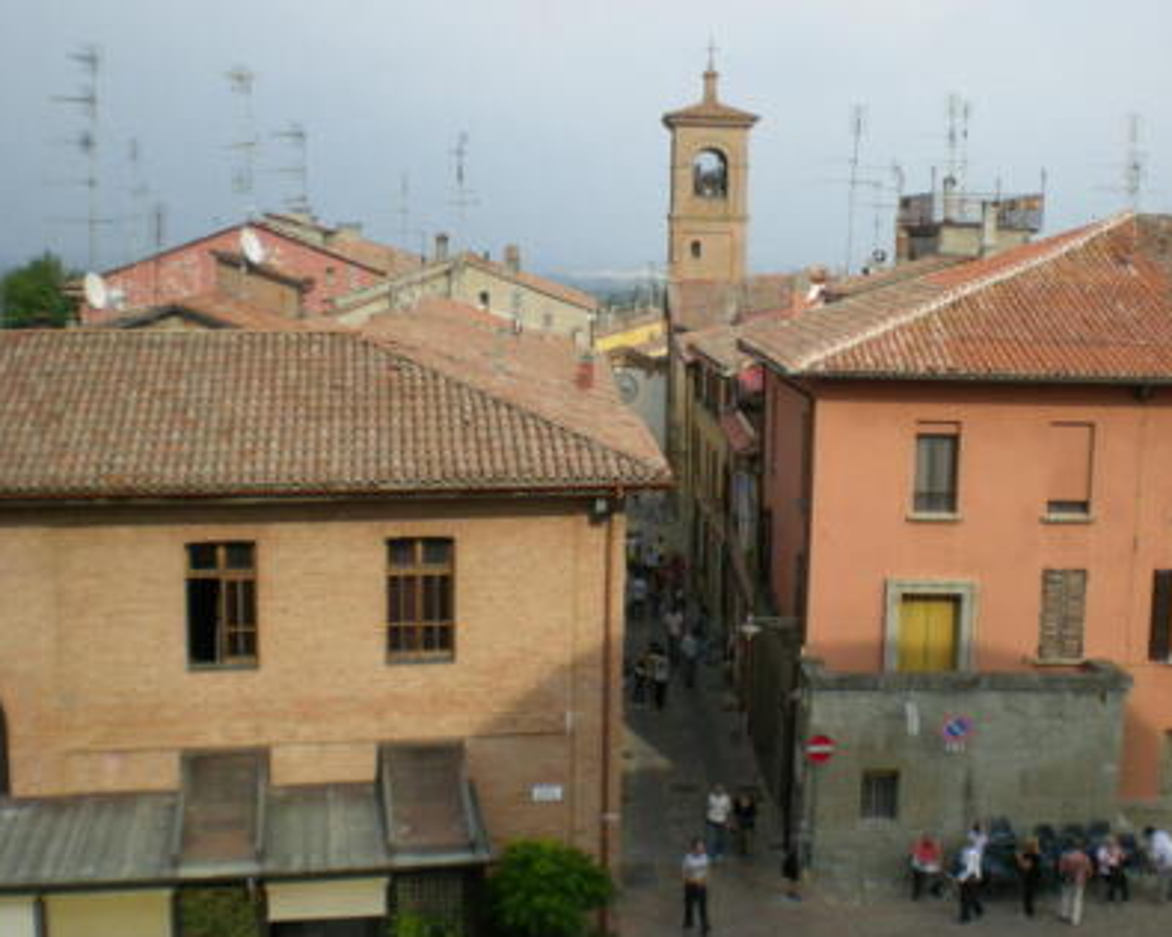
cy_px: 485
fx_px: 1630
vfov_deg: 32.1
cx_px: 688
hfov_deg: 39.4
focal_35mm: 47
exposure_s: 1/332
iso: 50
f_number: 4.6
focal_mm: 6.3
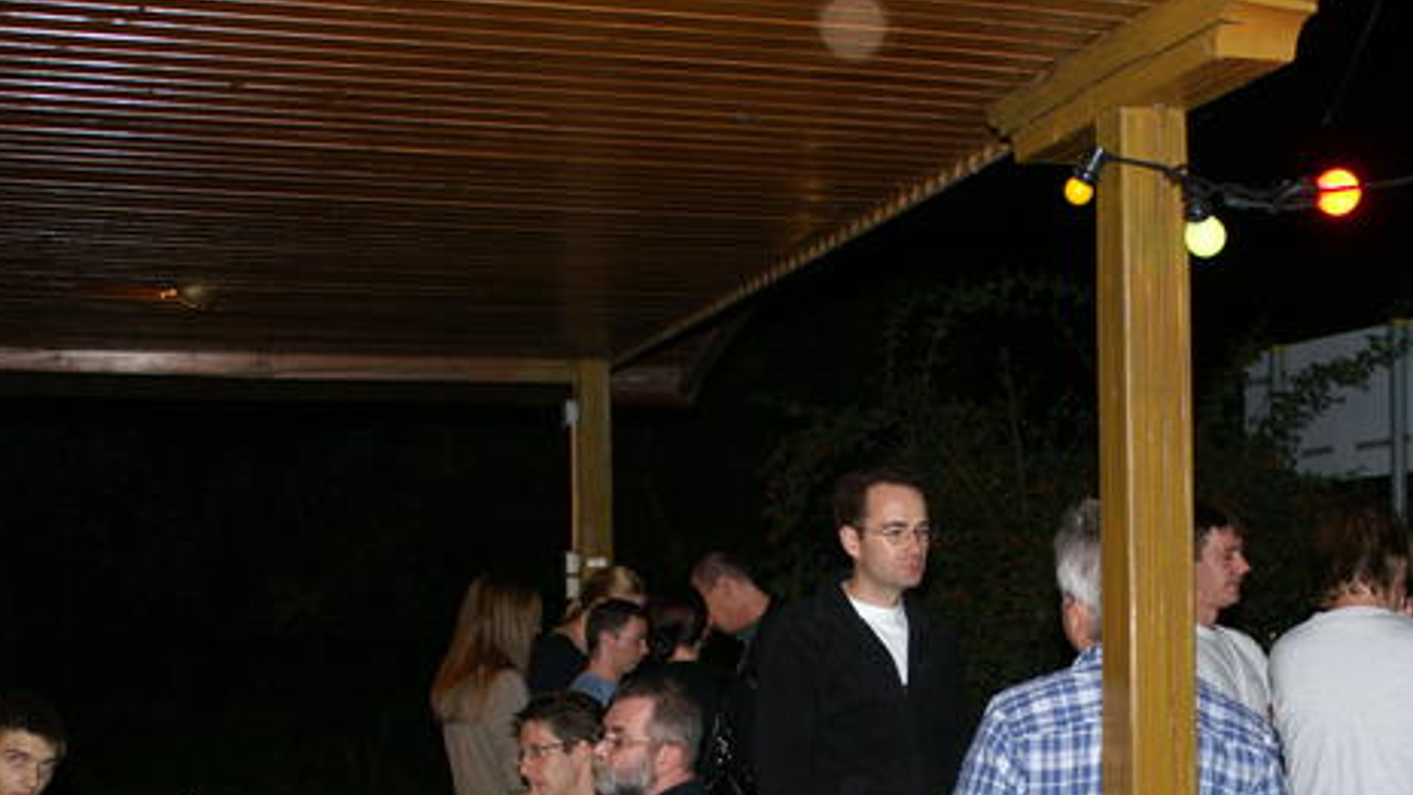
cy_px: 631
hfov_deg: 39.3
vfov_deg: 22.8
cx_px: 956
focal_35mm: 52
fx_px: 1948
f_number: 2.8
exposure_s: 1/60
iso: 400
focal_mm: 24
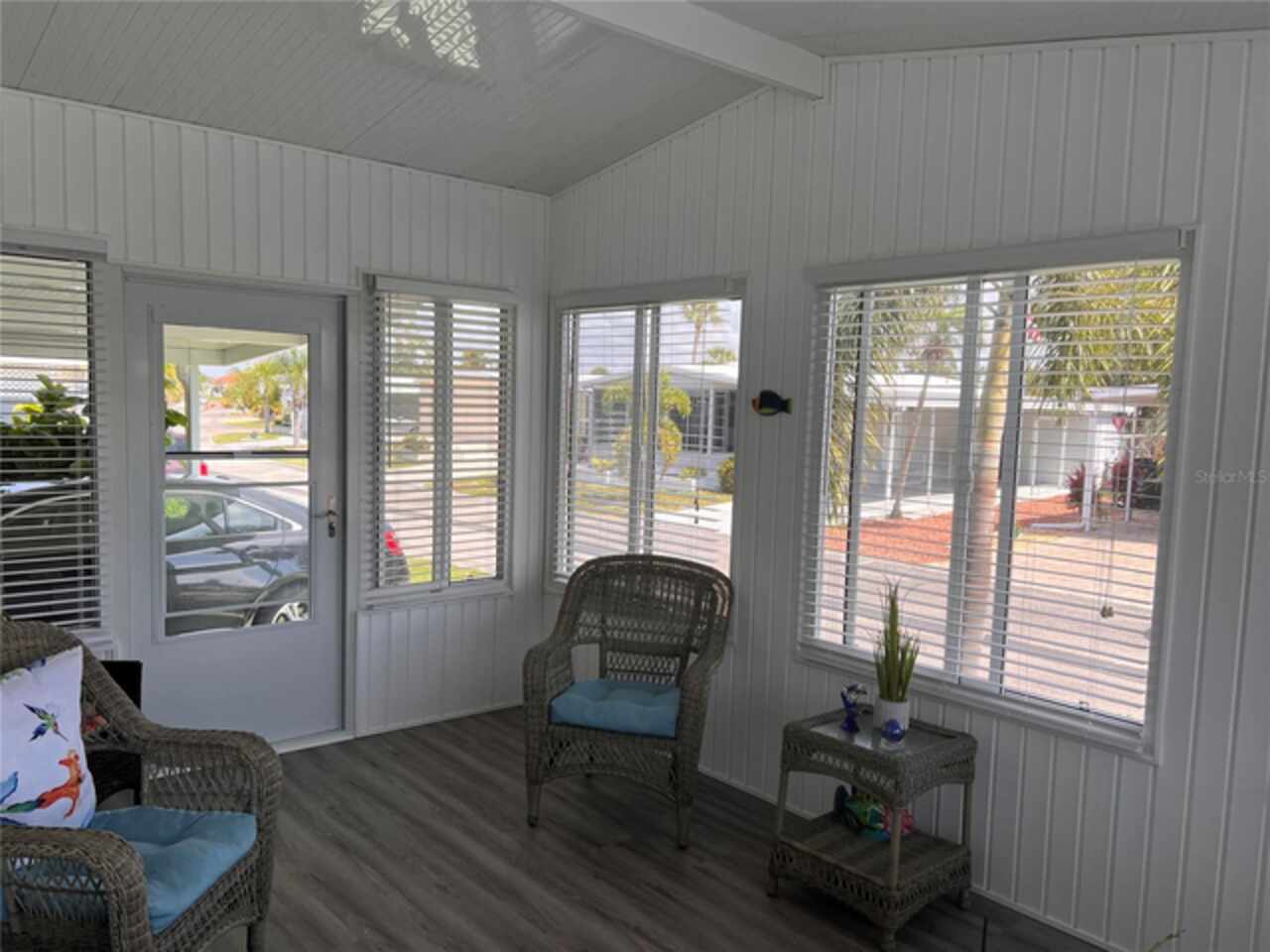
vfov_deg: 53.1
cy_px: 476
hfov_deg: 67.3
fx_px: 954
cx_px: 635
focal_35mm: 26
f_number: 1.5
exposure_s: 1/674
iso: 50
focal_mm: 5.7
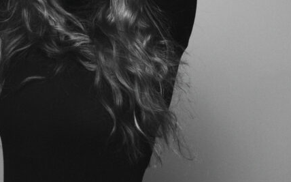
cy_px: -2
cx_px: 113
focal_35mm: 83
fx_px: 658
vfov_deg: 15.4
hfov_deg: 24.9
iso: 400
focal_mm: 34
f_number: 18
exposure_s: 1/50
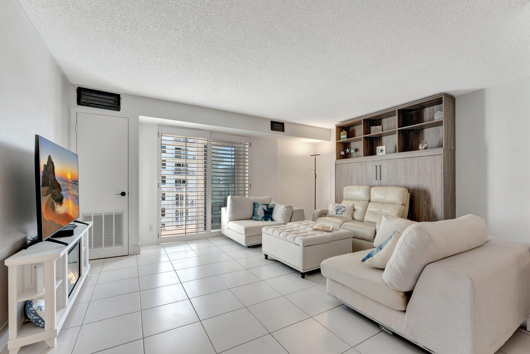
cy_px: 177
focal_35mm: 15
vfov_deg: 77.3
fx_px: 221
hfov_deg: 100.4
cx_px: 265
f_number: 8
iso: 400
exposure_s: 1/10
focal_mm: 15
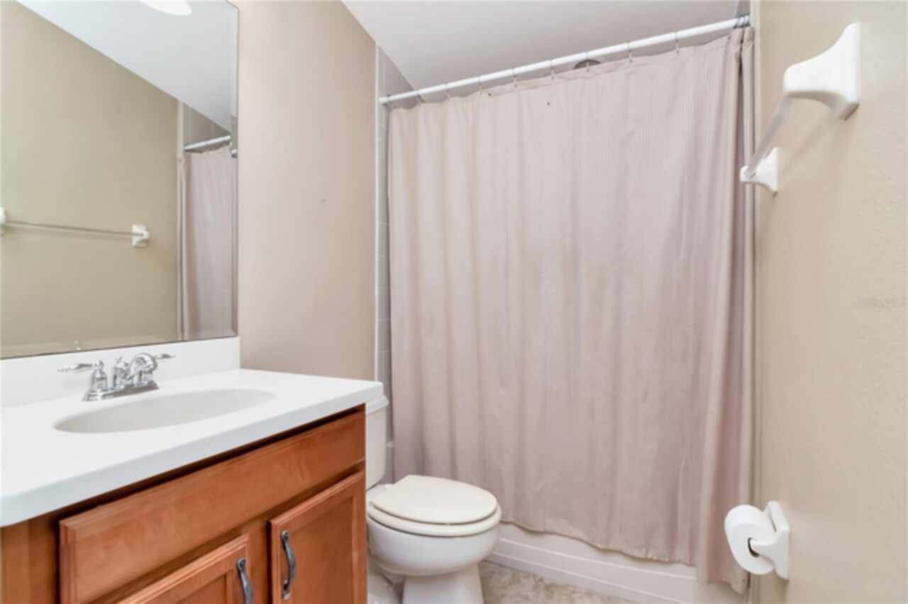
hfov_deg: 95.0
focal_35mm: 16
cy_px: 302
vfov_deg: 72.0
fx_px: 416
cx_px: 454
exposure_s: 1/40
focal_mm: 11
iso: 1000
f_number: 10
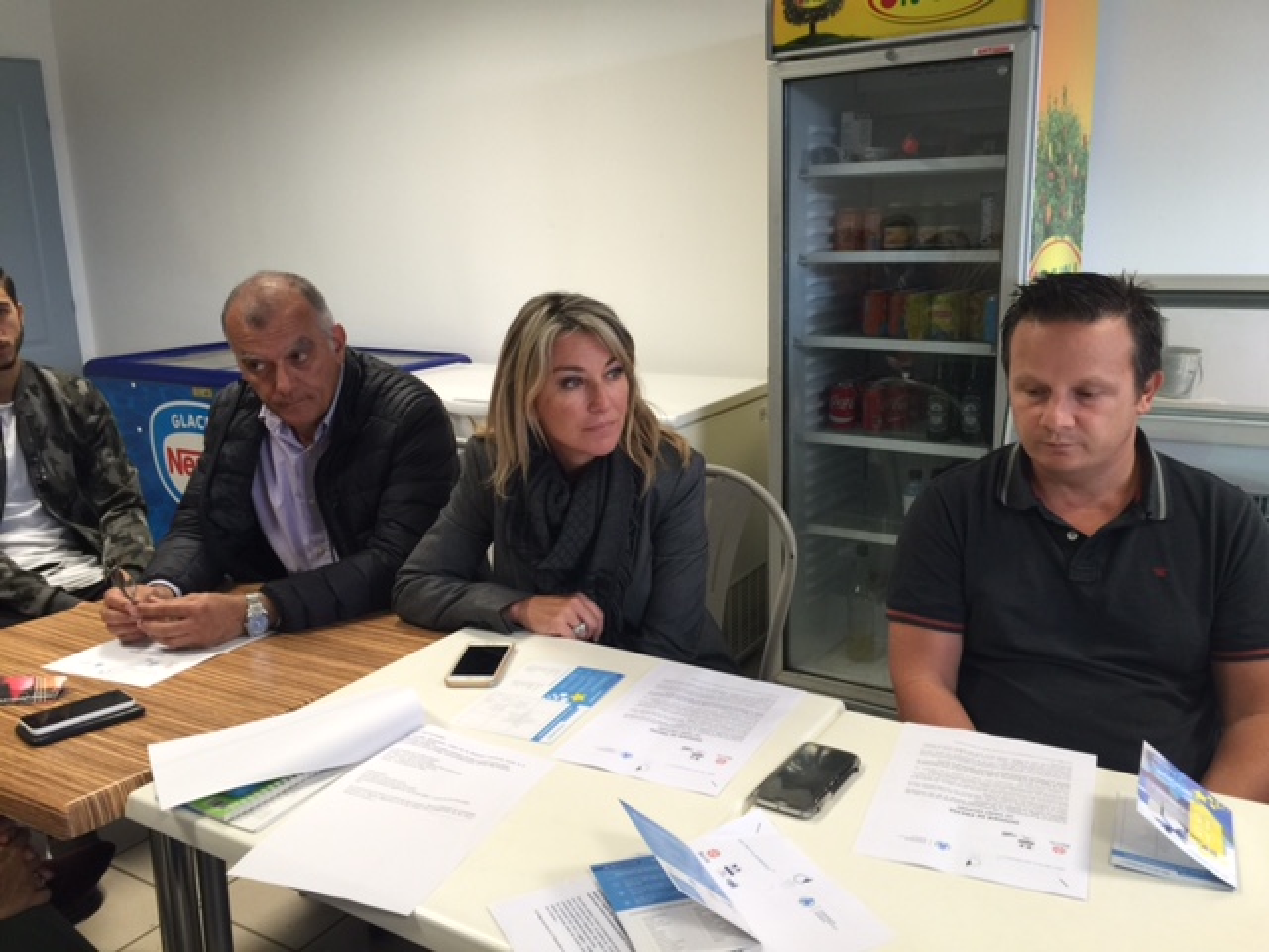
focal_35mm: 29
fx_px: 1063
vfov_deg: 48.2
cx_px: 634
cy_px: 476
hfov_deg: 61.7
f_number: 2.2
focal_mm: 4.15
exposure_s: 1/17
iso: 40
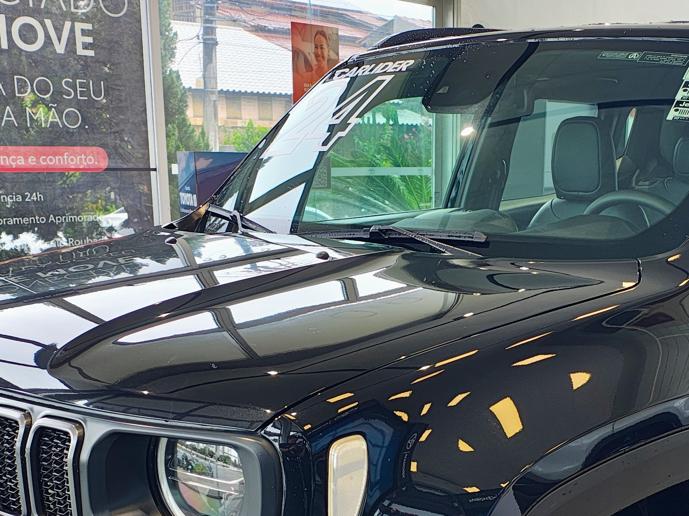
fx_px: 1095
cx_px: 450
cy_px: 483
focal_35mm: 55
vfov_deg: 25.6
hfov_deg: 34.7
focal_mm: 5.89
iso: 181
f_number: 1.4
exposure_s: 1/100
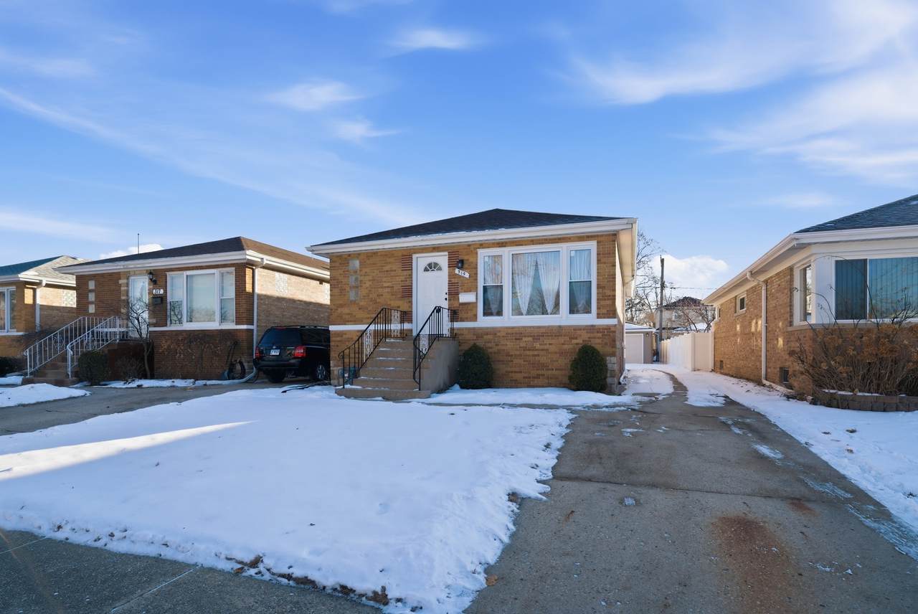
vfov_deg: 70.6
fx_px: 434
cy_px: 307
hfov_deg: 93.2
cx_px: 459
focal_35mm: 17
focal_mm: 17
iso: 80
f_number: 9
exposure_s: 1/125
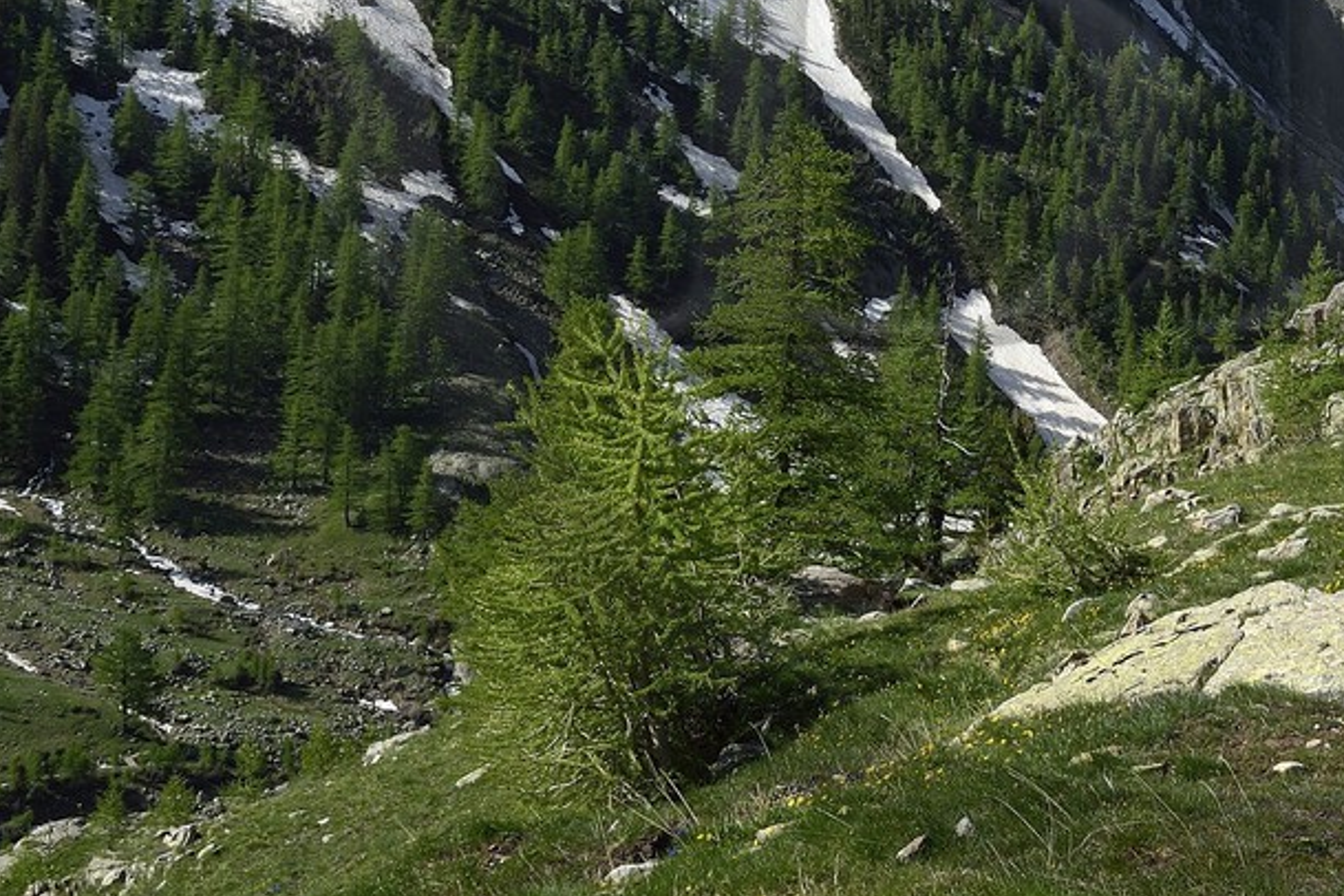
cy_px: -13
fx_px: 2352
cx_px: 1234
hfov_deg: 30.4
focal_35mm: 63
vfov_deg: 20.8
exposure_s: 1/320
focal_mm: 24
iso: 200
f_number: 11
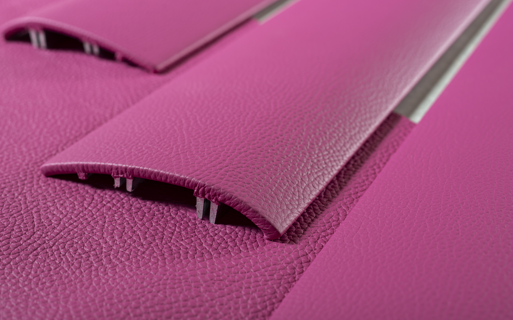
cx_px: 256
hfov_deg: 39.6
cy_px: 153
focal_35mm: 51
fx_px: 713
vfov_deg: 25.3
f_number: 7.1
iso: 100
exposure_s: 1/200
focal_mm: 50
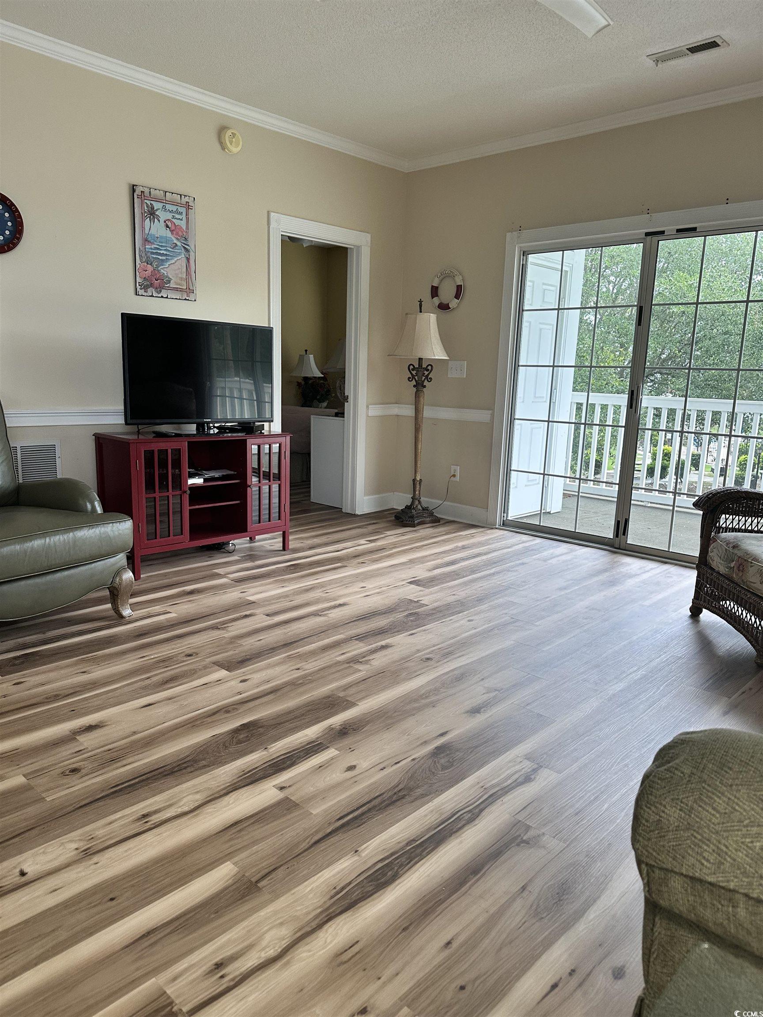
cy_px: 508
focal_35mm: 24
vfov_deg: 71.6
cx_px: 382
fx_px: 705
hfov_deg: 56.8
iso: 160
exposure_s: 1/120
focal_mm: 6.86
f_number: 1.78
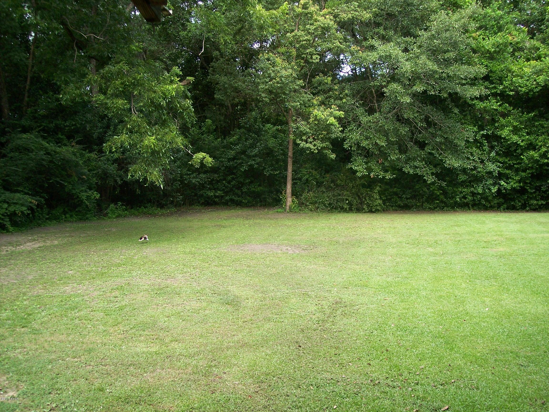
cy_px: 206
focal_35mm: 39
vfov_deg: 36.8
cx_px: 274
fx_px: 619
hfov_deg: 47.9
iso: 100
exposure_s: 1/125
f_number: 3.4
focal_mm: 8
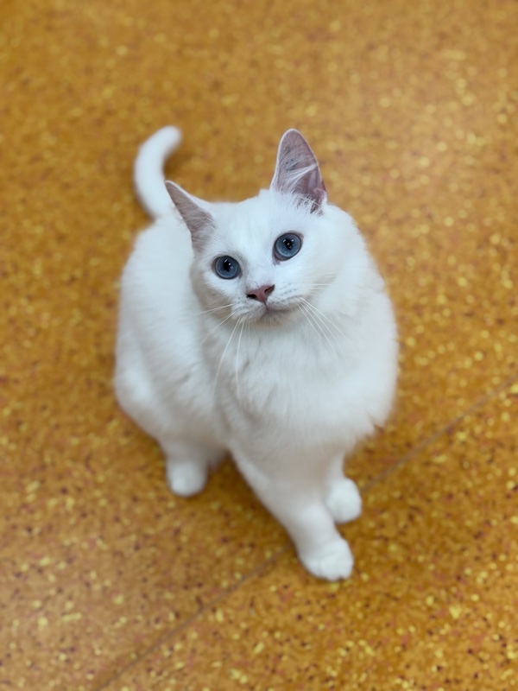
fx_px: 958
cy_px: 346
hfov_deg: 30.3
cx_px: 259
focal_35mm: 48
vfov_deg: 39.7
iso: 64
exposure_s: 1/100
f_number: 1.78
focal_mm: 6.76
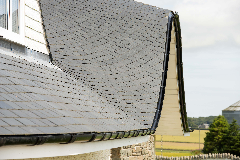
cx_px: 120
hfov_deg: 13.7
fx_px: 1000
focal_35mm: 150
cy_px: 80
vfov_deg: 9.2
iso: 200
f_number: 8
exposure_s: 1/320
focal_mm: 150
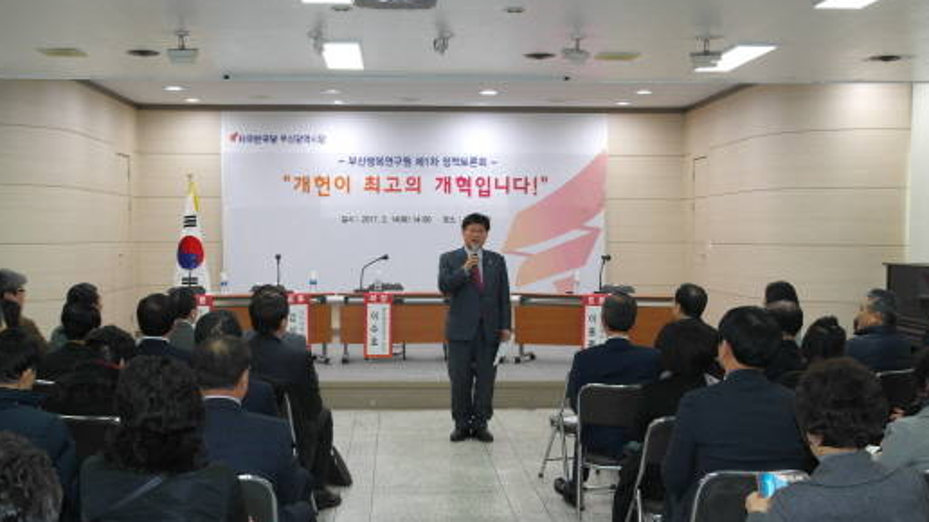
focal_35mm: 48
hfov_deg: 42.9
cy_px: 324
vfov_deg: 24.8
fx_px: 1182
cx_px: 455
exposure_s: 1/80
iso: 400
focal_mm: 28
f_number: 4
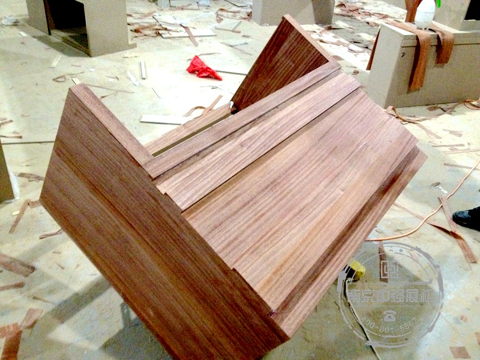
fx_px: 485
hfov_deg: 52.6
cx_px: 240
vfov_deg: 40.7
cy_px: 180
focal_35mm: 35
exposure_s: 1/15
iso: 640
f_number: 2.4
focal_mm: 4.28
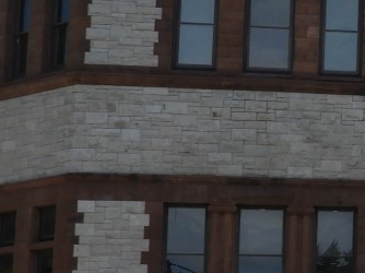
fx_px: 1591
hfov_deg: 11.8
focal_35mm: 151
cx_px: 709
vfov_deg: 9.8
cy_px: 166
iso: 100
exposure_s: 1/800
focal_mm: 6.3
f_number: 3.8
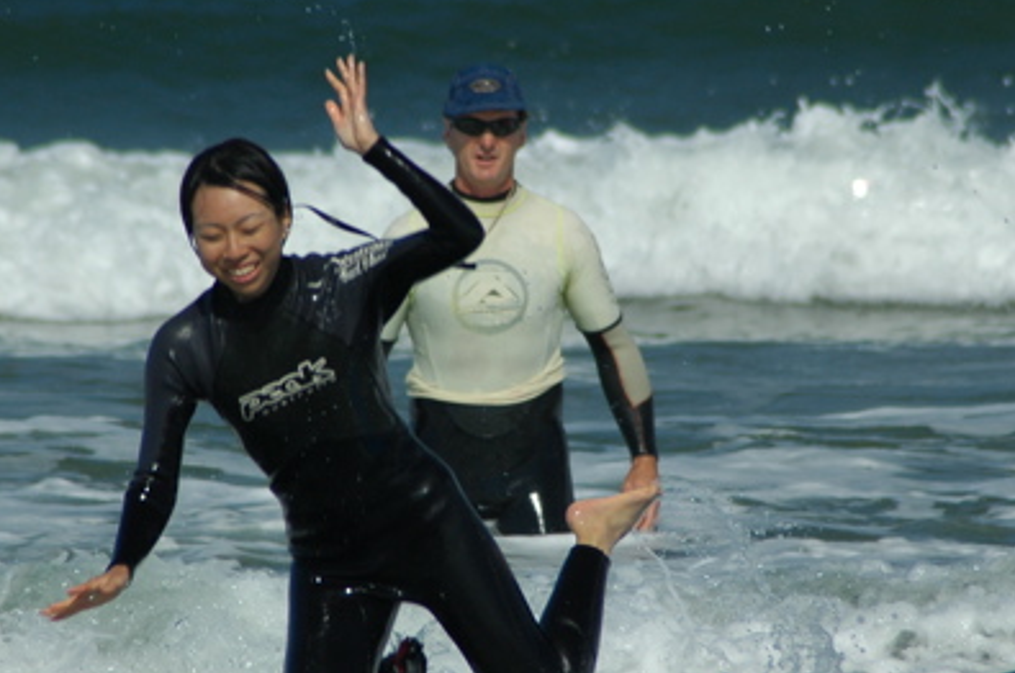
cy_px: 407
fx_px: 17114
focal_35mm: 608
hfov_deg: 3.4
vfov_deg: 2.3
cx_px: 491
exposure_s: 1/500
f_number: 6.3
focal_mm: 250
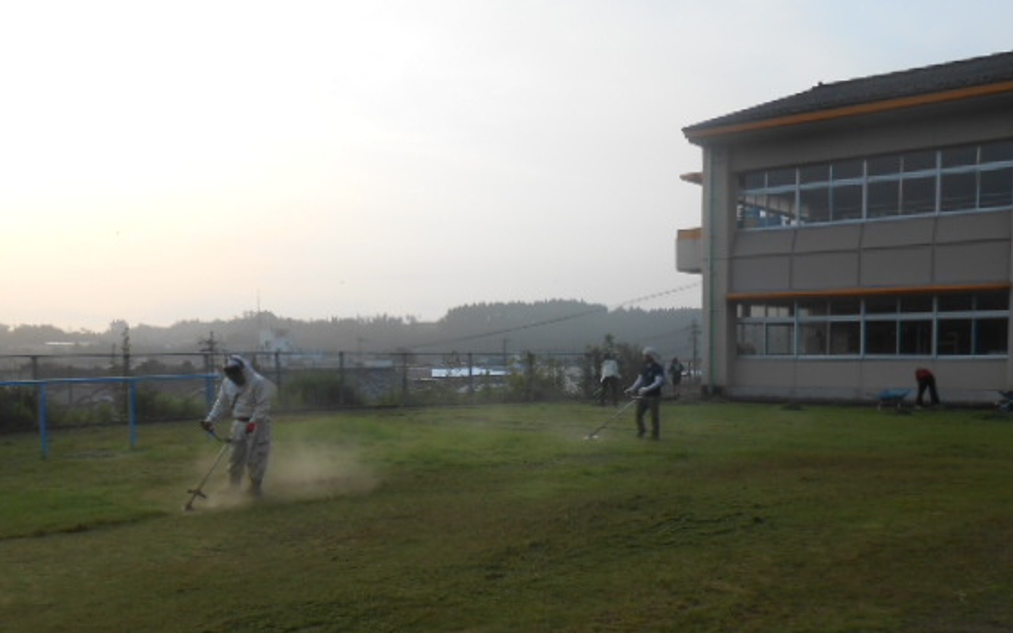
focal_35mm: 36
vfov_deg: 35.0
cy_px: 418
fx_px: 994
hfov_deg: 54.0
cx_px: 493
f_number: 3.8
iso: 80
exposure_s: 1/320
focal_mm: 5.3
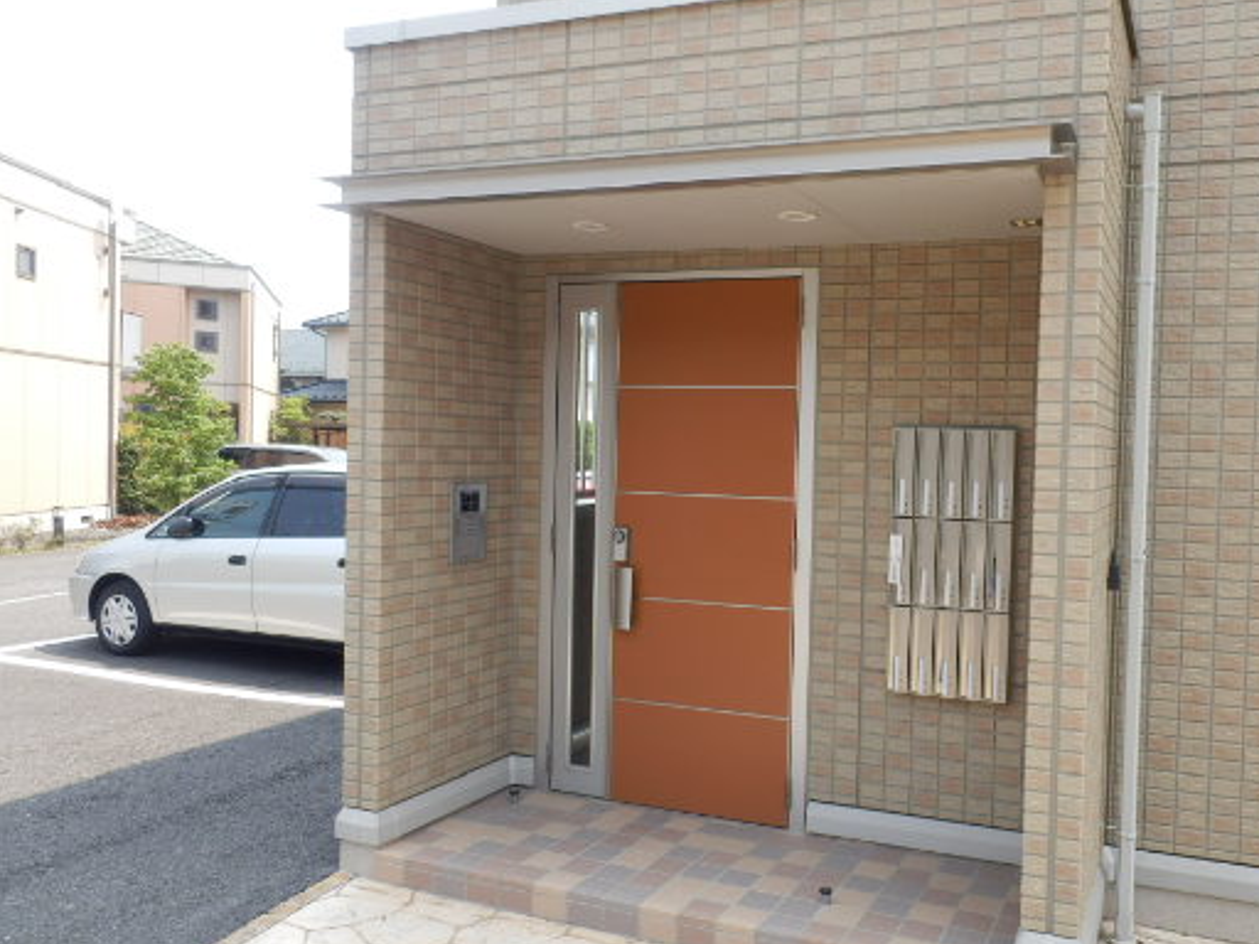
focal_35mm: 30
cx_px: 782
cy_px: 479
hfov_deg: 59.2
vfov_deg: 46.8
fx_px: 1091
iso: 80
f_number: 3
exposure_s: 1/320
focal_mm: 4.2
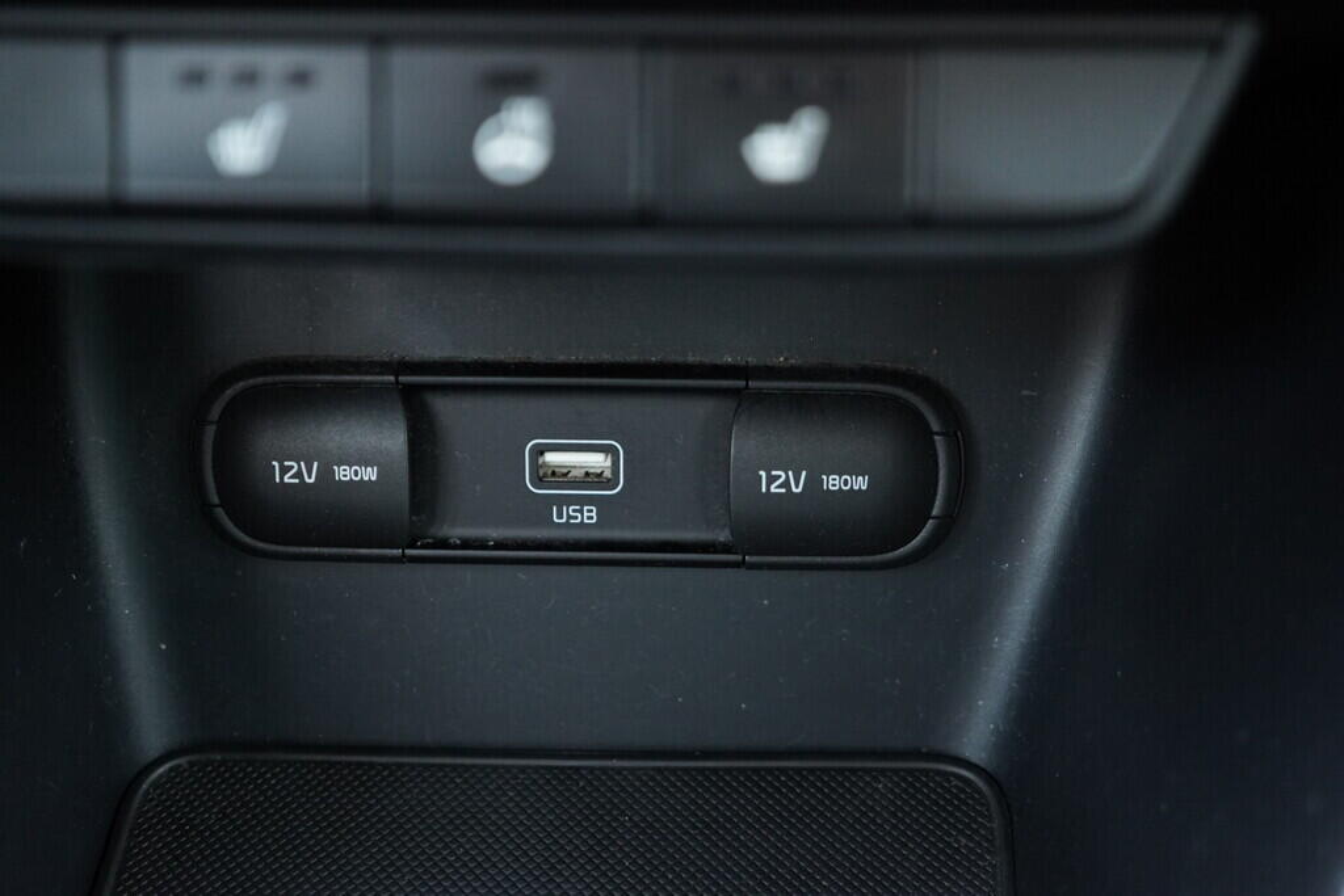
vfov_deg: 36.9
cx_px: 672
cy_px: 448
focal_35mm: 36
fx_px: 1344
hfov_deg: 53.1
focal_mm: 24
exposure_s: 1/40
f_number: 2.8
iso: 1600
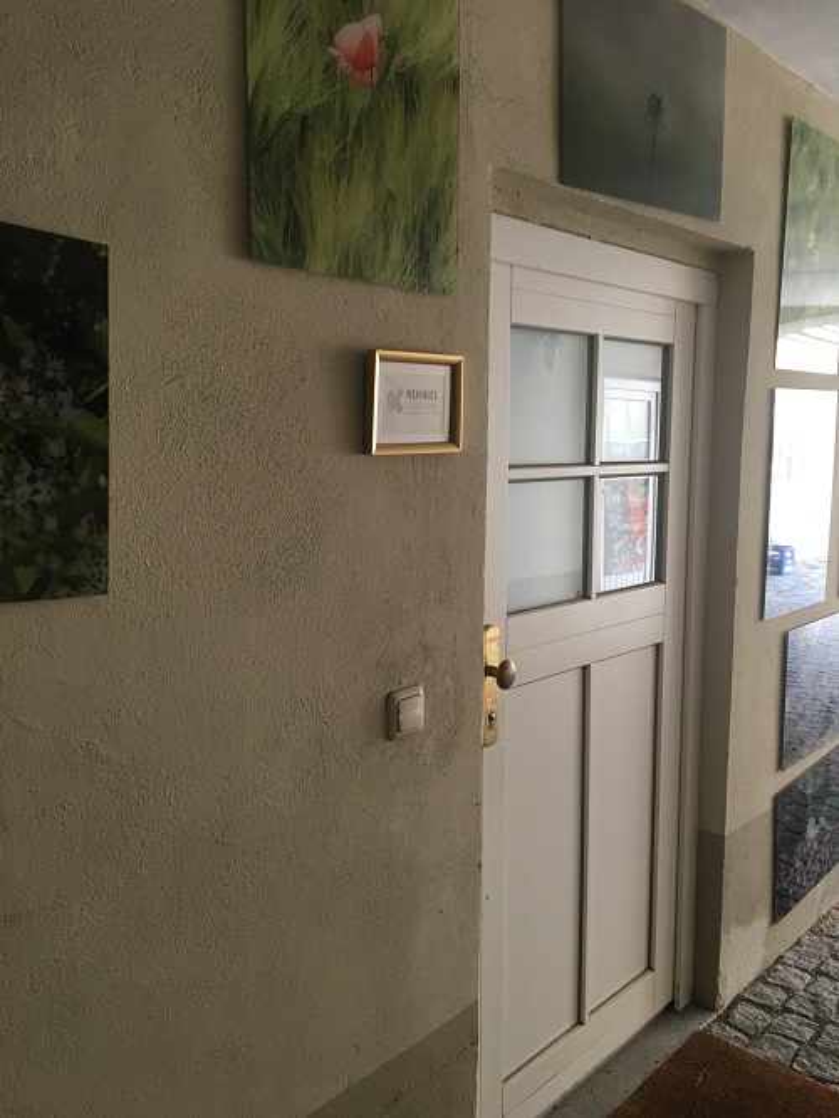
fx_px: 937
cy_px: 559
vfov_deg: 61.6
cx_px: 420
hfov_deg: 48.3
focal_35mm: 29
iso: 100
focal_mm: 4.15
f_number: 2.2
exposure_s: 1/33
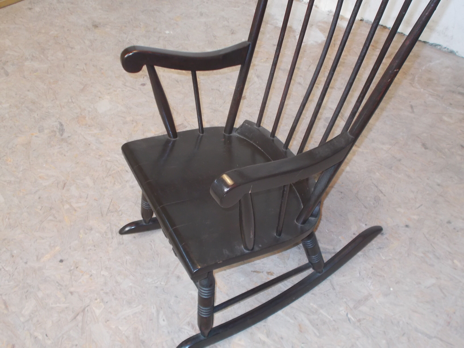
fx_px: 523
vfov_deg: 36.8
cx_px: 232
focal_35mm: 39
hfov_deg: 47.9
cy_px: 174
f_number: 3.9
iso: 200
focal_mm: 6.9
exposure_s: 1/30
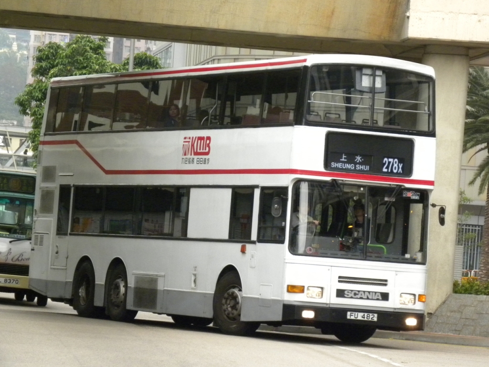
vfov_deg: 9.2
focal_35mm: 162
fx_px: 2288
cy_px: 184
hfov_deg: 12.2
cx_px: 244
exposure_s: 1/320
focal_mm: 28.8
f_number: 4.5
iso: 420
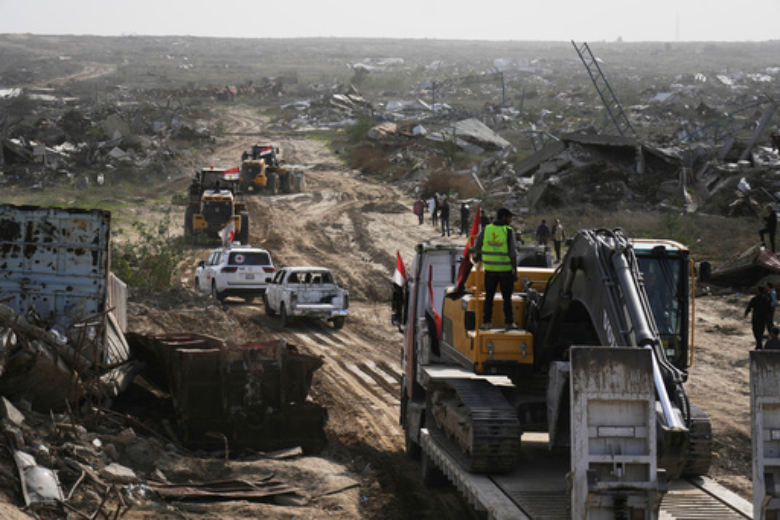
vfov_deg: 13.0
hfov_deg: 19.5
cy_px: 260
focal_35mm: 105
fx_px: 2274
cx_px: 390
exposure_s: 1/2500
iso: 80
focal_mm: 105
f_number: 4.5
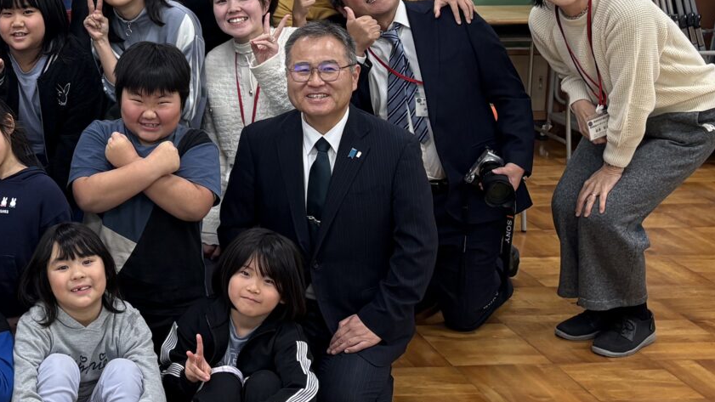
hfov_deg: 29.4
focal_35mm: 66
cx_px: -28
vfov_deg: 18.0
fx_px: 1251
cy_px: 40
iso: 100
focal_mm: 5.96
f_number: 1.6
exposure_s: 1/100
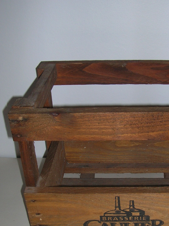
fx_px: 359
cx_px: 121
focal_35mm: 55
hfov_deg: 26.3
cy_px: 151
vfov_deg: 34.6
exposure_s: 1/60.1
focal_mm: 5.8
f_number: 2.8
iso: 50
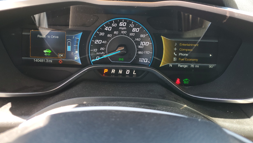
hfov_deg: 66.1
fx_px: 195
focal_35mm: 29
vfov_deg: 39.6
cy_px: 46
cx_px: 126
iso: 66
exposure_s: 1/120
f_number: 1.5
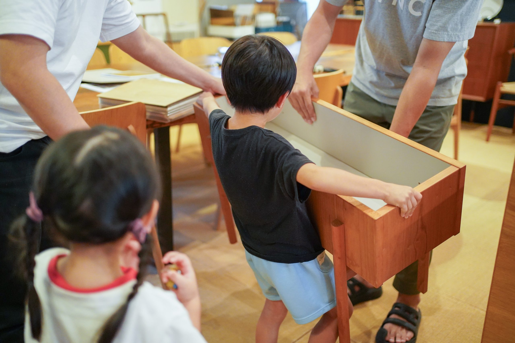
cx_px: 258
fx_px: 501
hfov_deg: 54.4
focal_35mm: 35
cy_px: 172
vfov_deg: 37.9
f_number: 1.8
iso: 5000
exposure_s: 1/400
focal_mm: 35
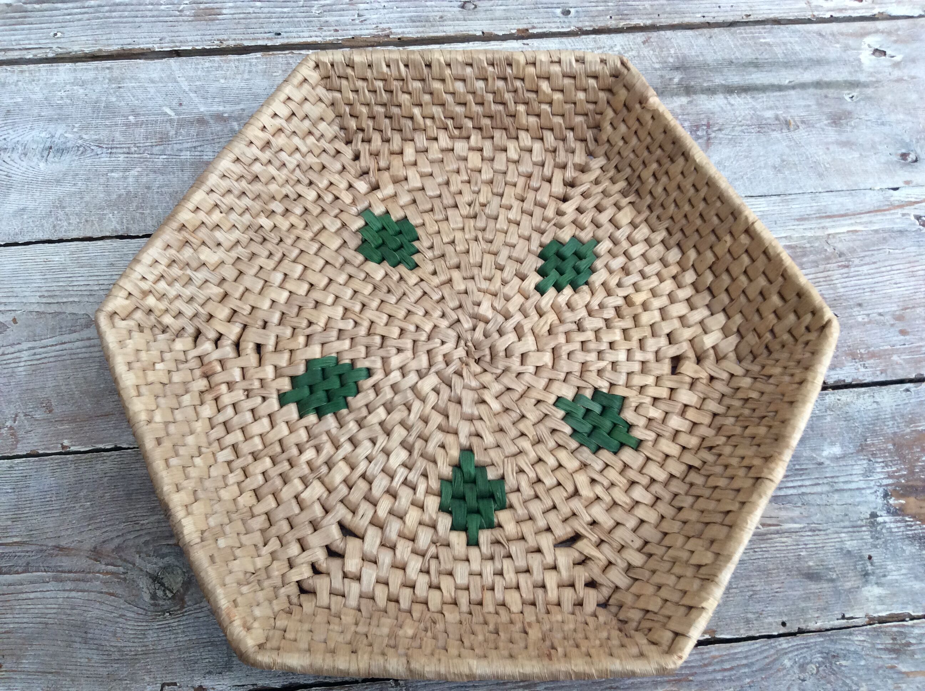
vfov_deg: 44.1
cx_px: 462
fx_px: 854
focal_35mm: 32
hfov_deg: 56.9
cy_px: 346
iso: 64
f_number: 2.4
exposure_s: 1/25
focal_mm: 3.3
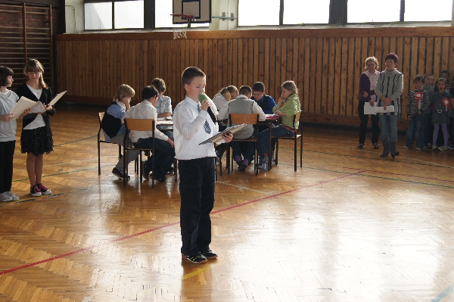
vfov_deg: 25.7
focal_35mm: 52
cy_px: 151
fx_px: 662
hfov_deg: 37.9
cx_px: 227
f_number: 5
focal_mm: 35
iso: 200
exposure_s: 1/160
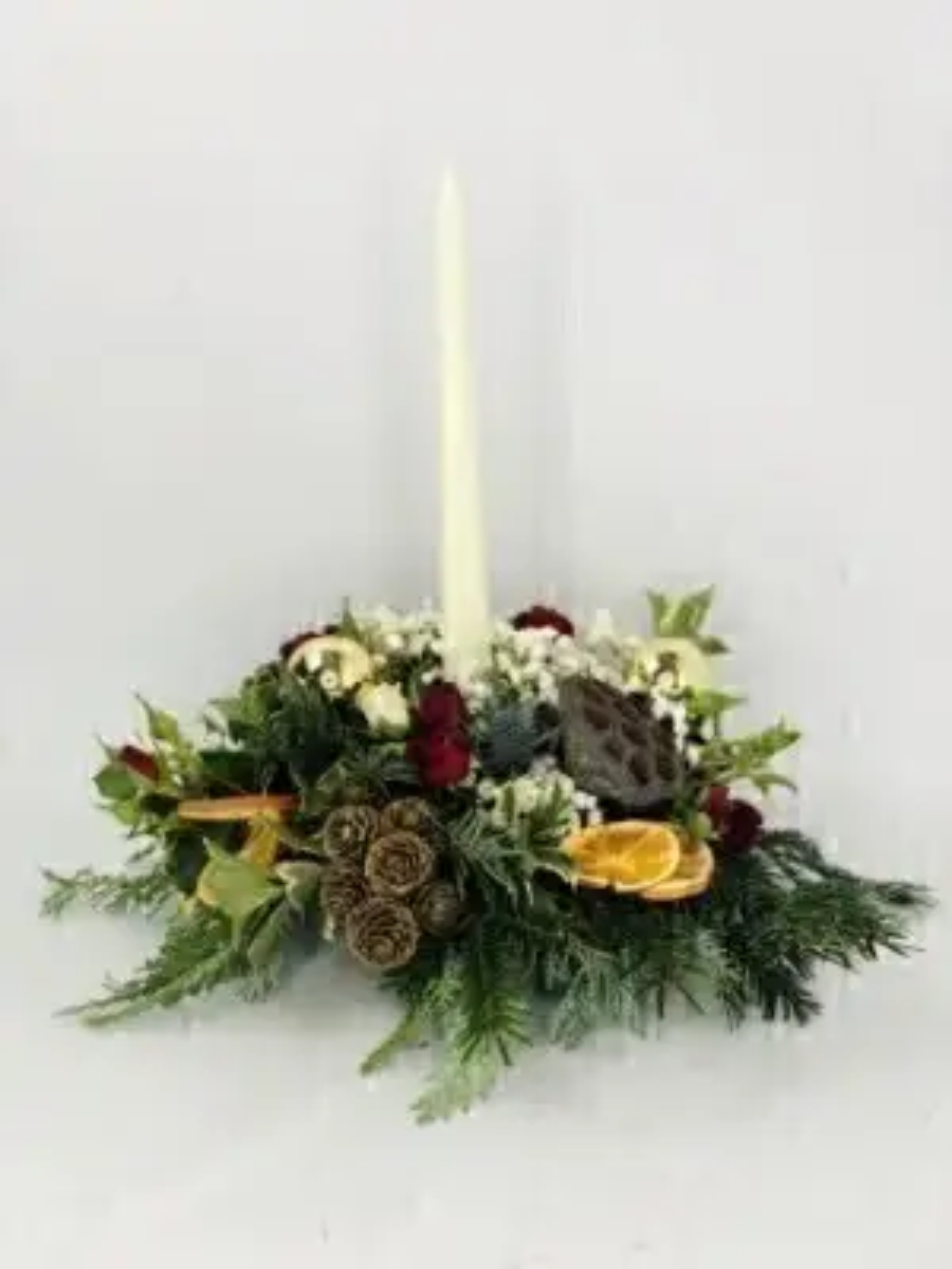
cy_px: 634
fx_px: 1907
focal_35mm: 52
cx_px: 476
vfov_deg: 36.8
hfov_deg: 28.0
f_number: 2.4
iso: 16
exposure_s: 1/100
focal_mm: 6
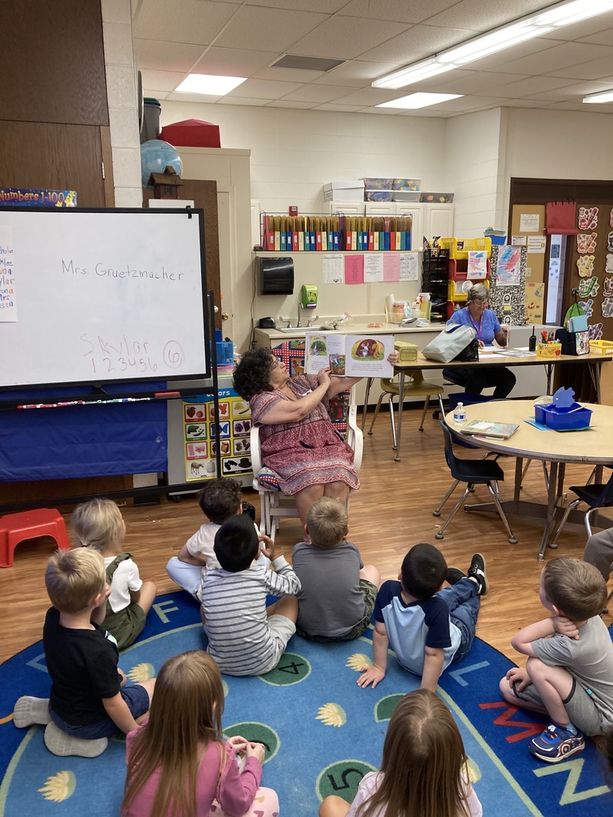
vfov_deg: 63.4
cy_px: 408
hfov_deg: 49.7
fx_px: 661
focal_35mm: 28
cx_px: 306
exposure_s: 1/60
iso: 80
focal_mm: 3.99
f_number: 1.8
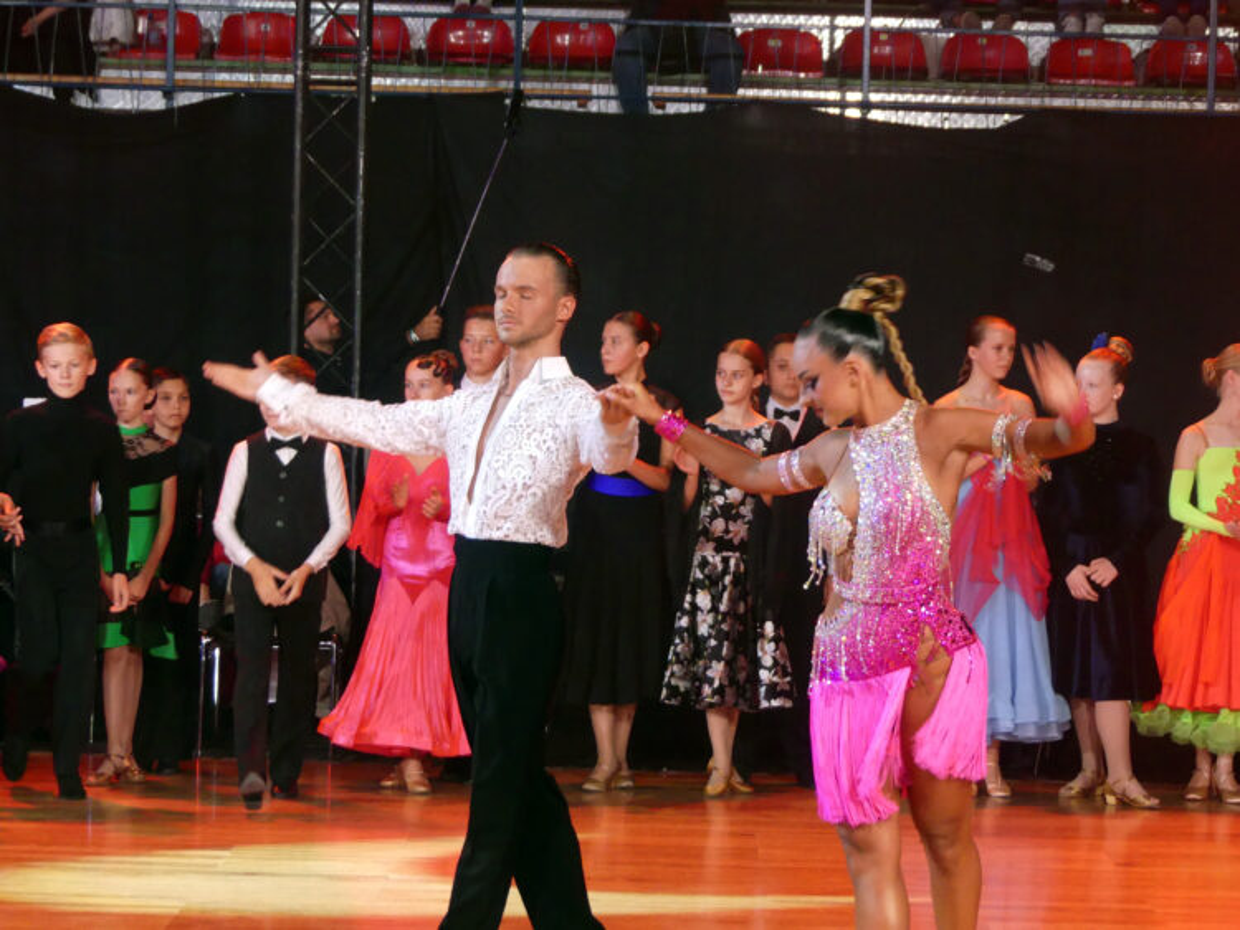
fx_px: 4515
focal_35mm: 126
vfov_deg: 11.8
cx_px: 620
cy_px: 465
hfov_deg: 15.6
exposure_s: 1/80
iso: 500
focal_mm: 22.6
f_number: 2.8
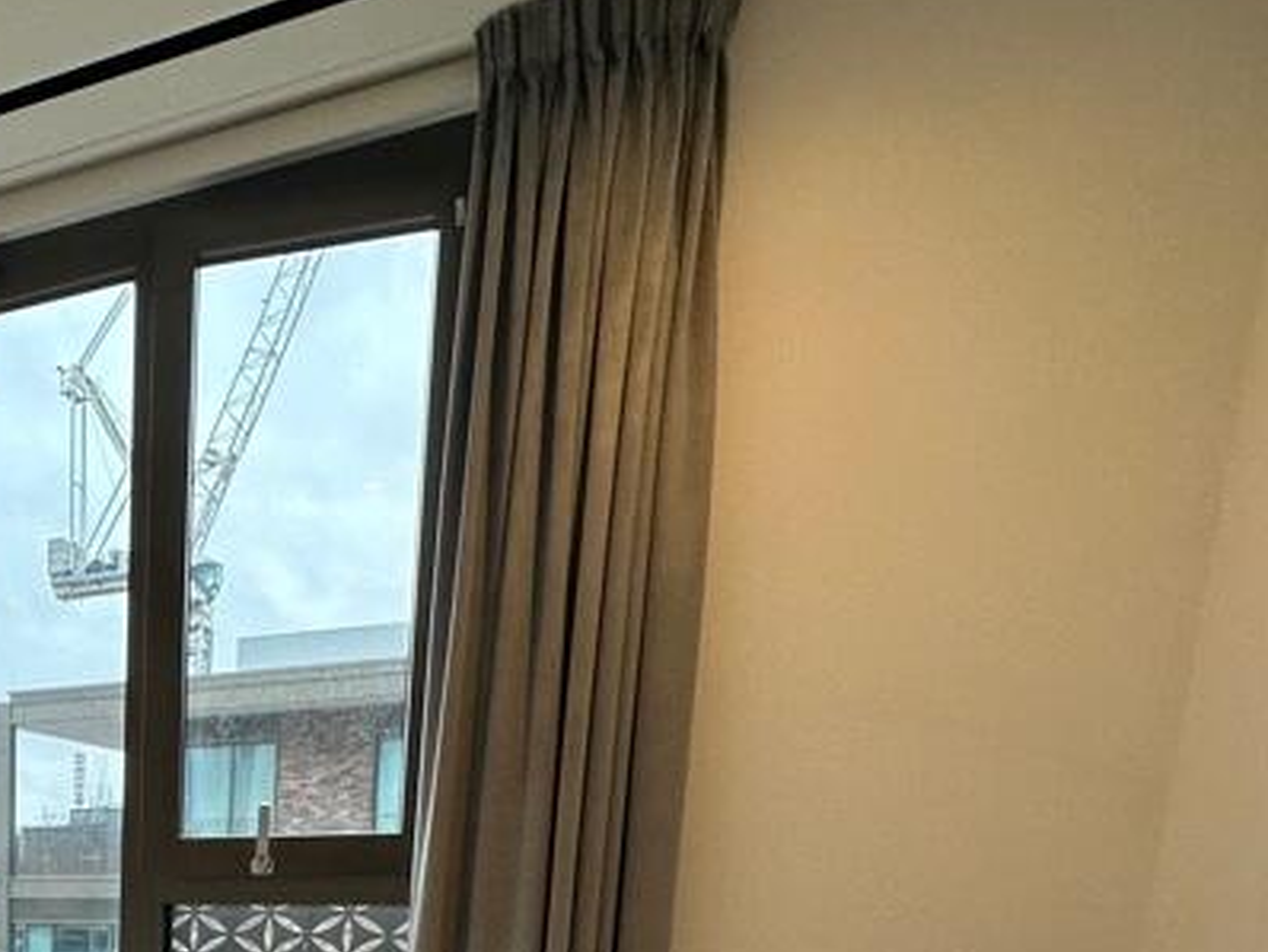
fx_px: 1319
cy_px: 1127
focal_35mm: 36
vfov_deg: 33.0
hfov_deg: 40.7
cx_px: -147
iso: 100
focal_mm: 2.22
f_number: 2.2
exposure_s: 1/100
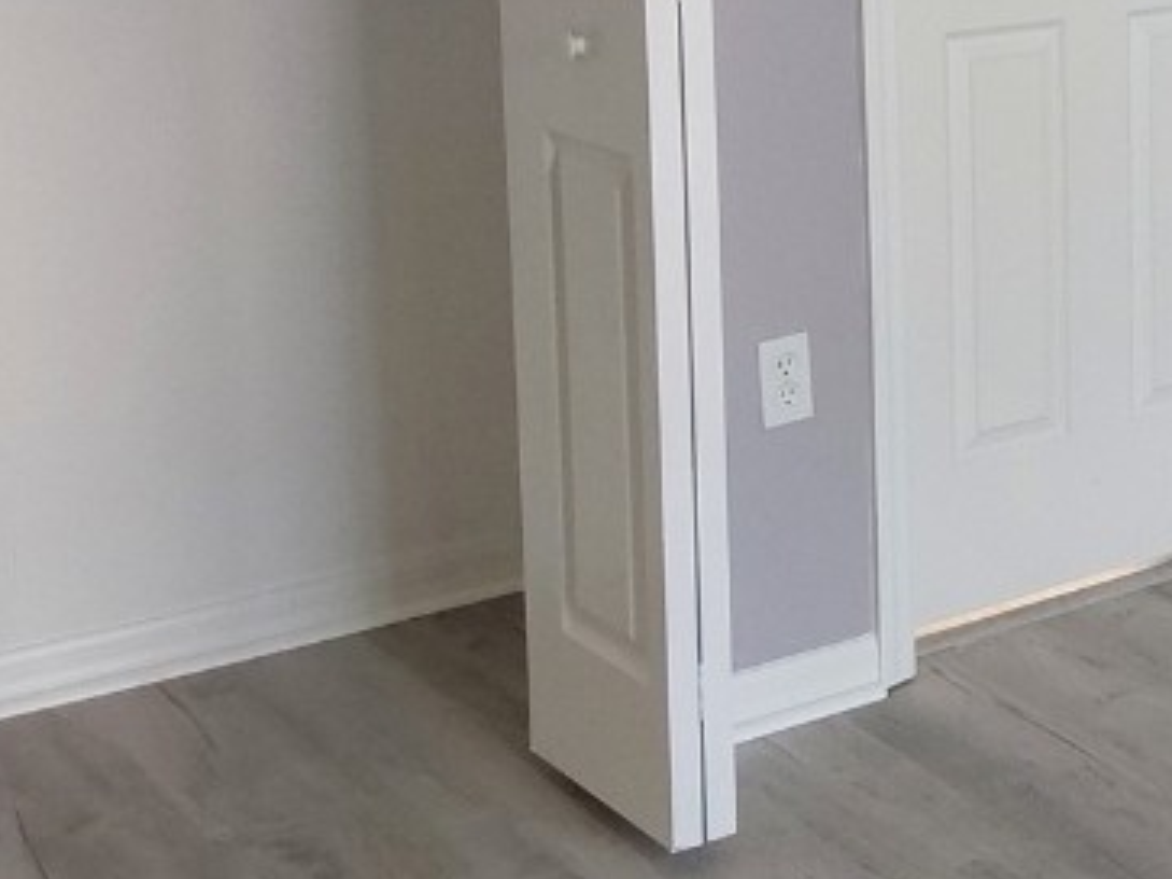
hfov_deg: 22.5
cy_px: 10
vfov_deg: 18.2
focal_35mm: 79
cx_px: 1463
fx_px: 2674
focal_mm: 2.91
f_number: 1.9
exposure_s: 1/60
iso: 50
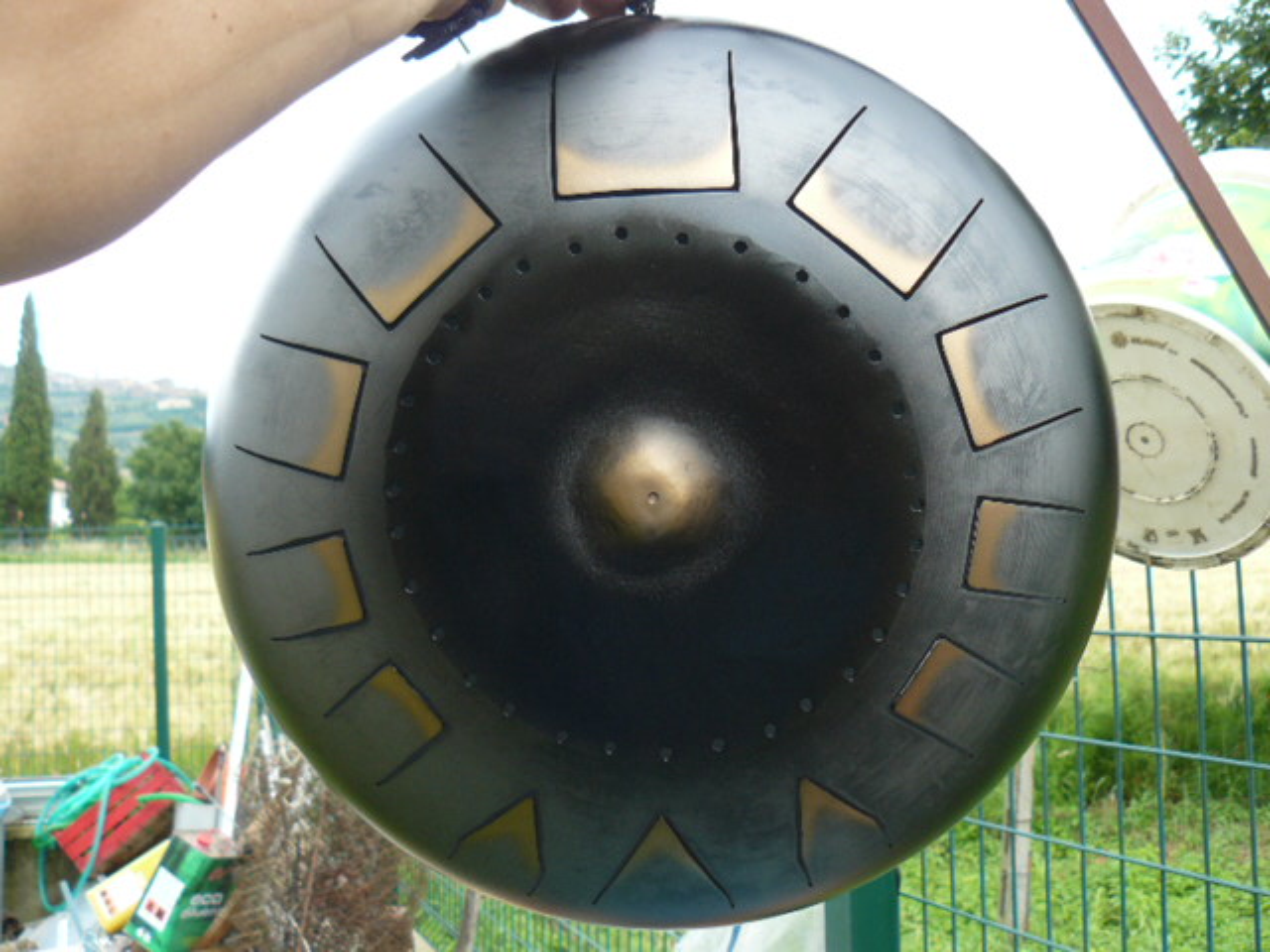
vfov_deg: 39.7
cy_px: 476
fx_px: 1321
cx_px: 635
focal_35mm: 36
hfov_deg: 51.4
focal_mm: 6
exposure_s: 1/100
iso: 100
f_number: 2.8
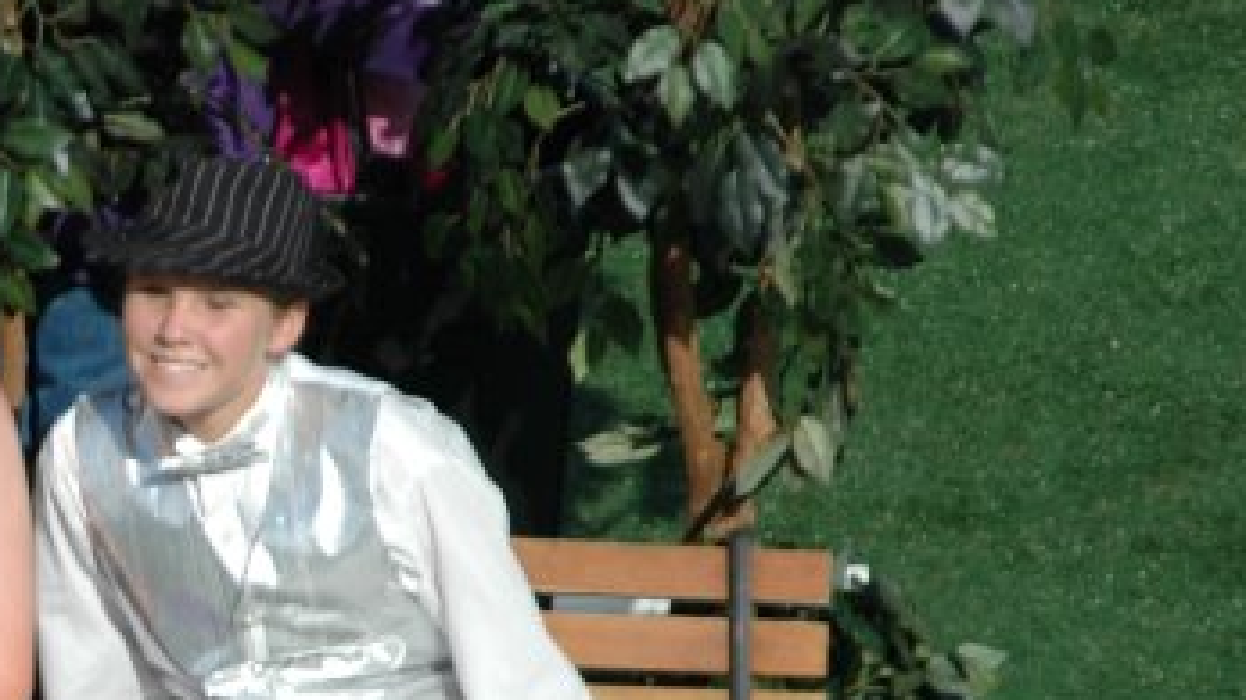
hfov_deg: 1.5
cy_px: 725
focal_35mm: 1447
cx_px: 11
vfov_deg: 0.8
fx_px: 47796
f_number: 5.6
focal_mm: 400
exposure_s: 1/1000
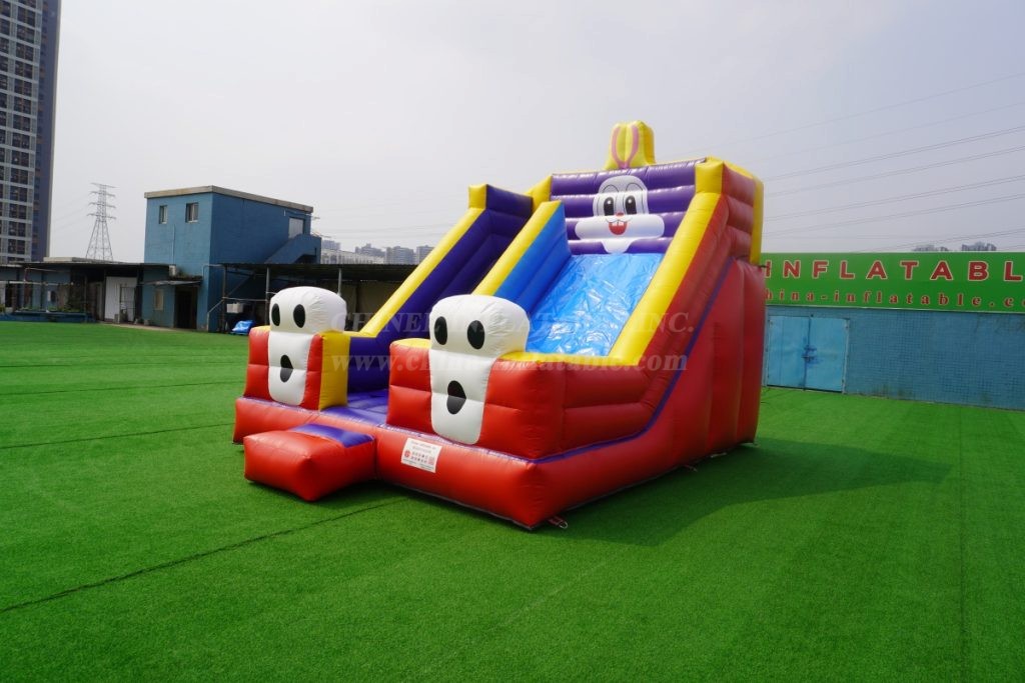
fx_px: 683
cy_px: 342
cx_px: 512
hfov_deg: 73.7
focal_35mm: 24
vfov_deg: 53.1
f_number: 10
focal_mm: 16
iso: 100
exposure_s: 1/200
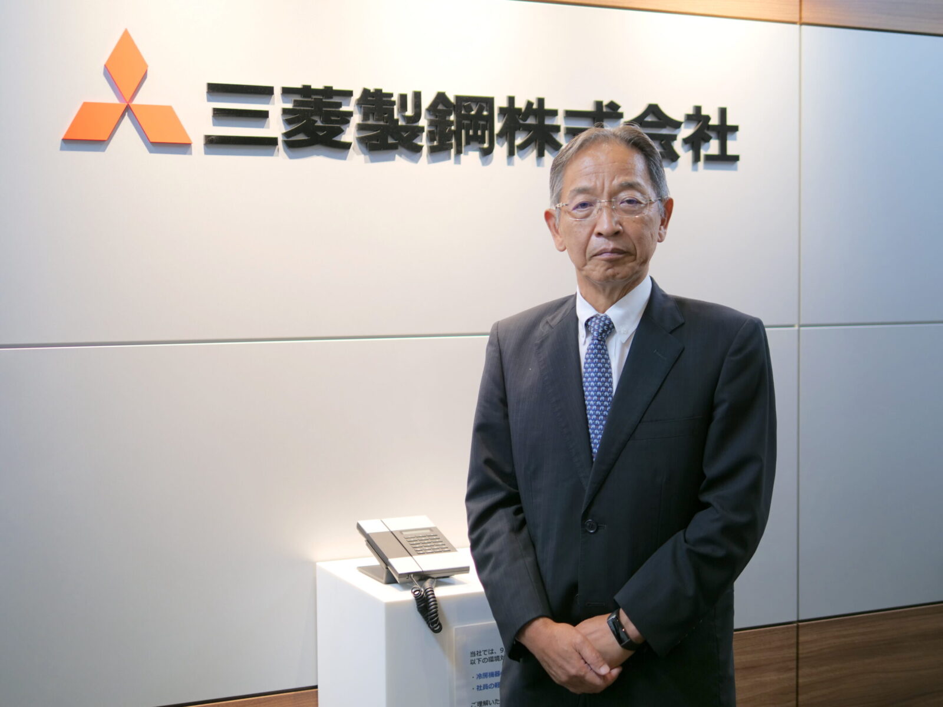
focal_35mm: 50
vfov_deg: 29.1
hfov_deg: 38.2
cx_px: 472
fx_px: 1362
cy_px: 354
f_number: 1.4
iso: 200
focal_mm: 25
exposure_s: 1/80
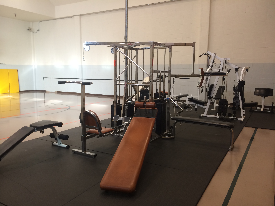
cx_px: 138
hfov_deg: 60.0
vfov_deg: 46.8
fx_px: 238
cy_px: 103
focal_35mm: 30
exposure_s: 1/30
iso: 80
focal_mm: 4.12
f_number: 2.2
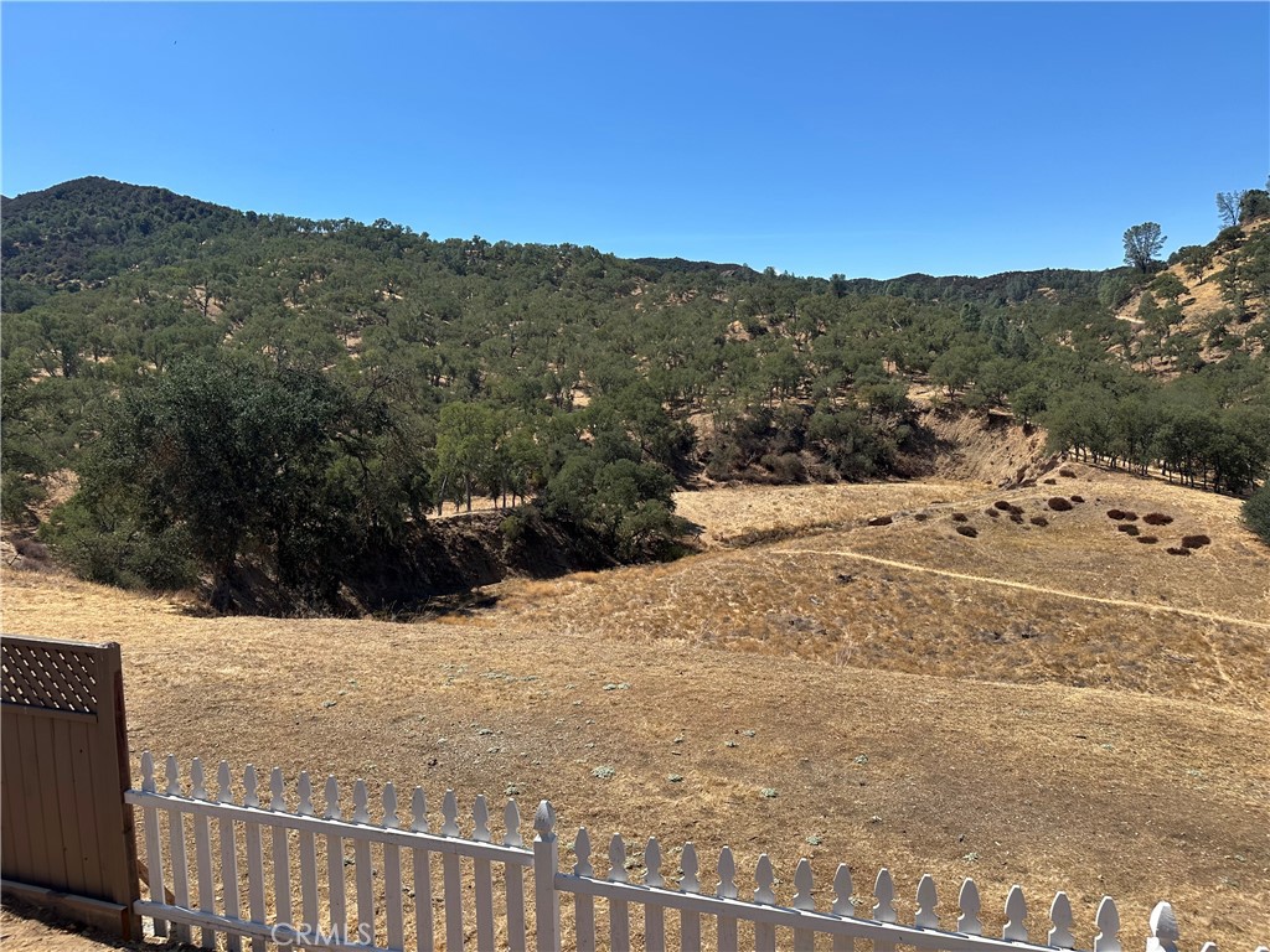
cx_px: 635
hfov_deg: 71.6
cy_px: 476
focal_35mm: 24
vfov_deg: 56.8
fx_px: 881
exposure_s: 1/4762
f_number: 1.78
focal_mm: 6.86
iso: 80
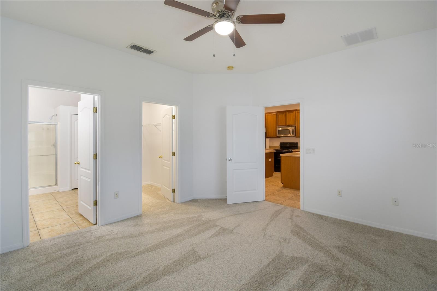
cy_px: 146
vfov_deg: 77.3
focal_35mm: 15
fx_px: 182
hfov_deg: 100.4
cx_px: 218
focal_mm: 10
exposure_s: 1.3
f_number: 9
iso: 100
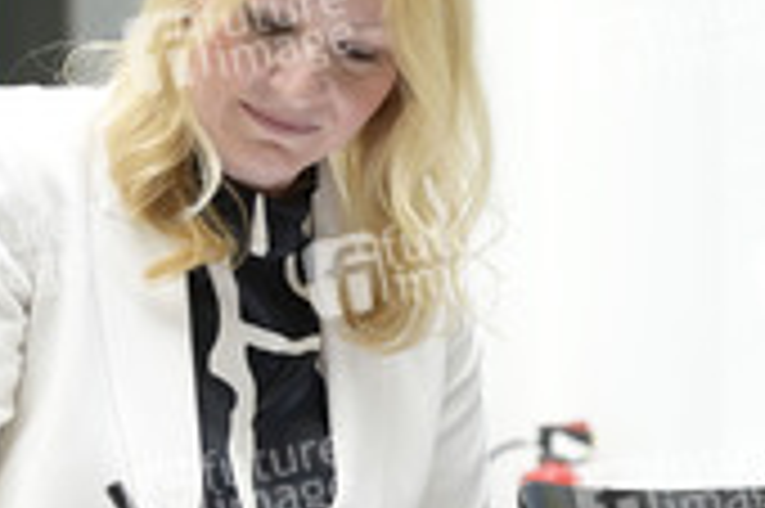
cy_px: 153
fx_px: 3949
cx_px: 749
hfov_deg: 11.0
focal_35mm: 186
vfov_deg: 7.4
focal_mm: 70
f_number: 5
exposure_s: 1/500
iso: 4000
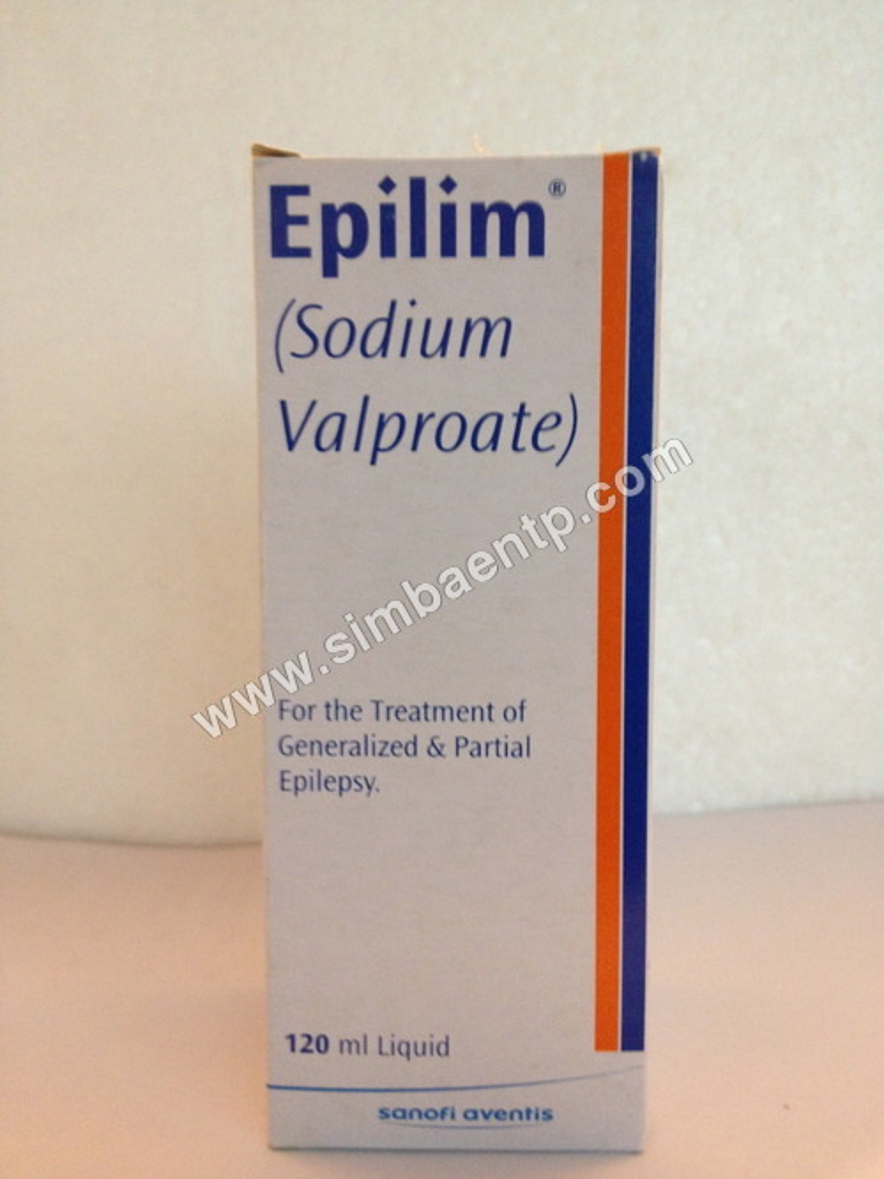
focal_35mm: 35
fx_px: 1192
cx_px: 442
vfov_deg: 52.6
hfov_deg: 40.7
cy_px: 590
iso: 200
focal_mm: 4.28
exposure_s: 1/20
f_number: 2.4
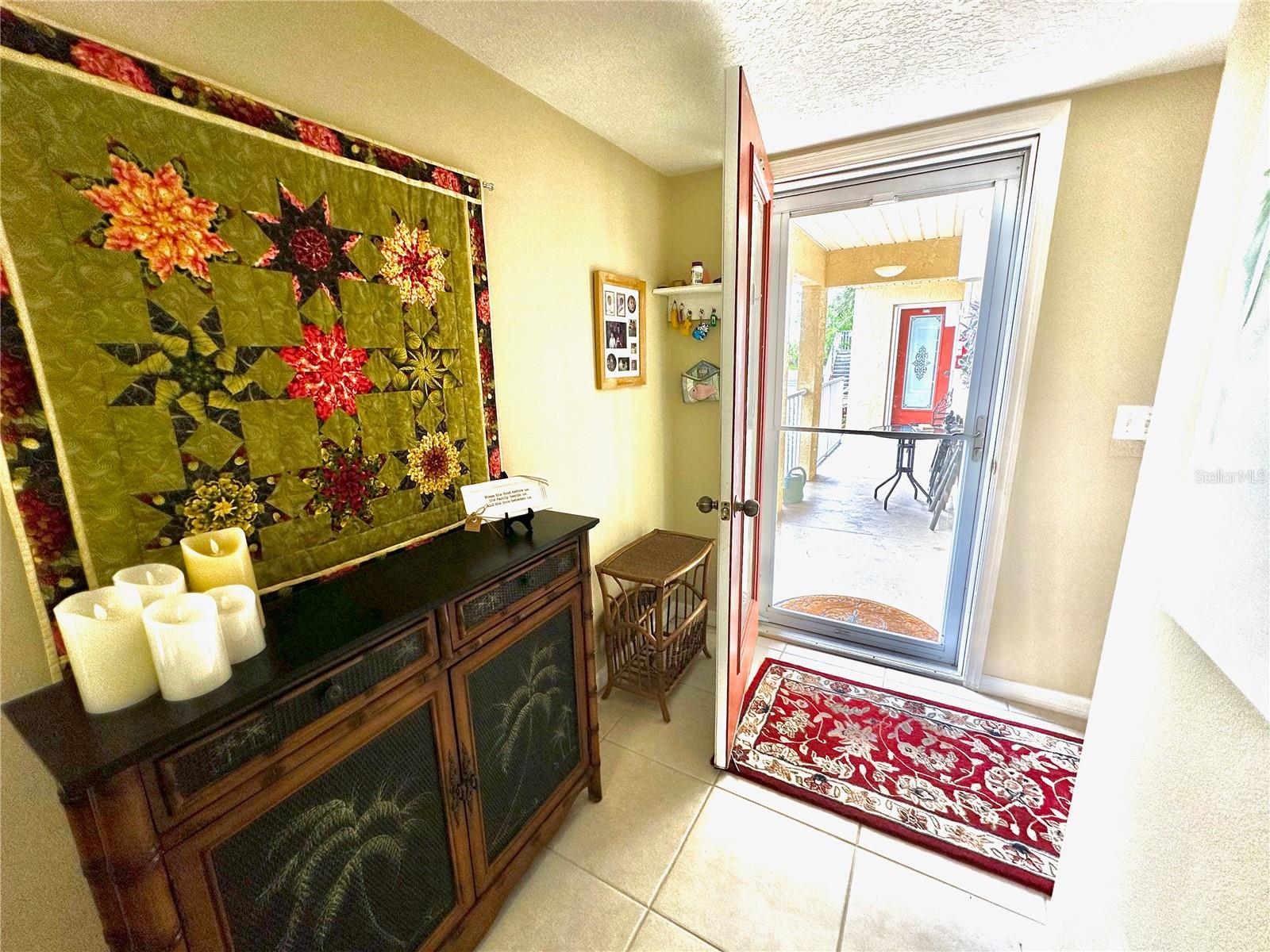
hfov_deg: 102.1
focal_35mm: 14
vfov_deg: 85.7
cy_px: 476
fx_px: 514
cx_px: 635
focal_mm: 2.22
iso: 40
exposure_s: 1/273
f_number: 2.2
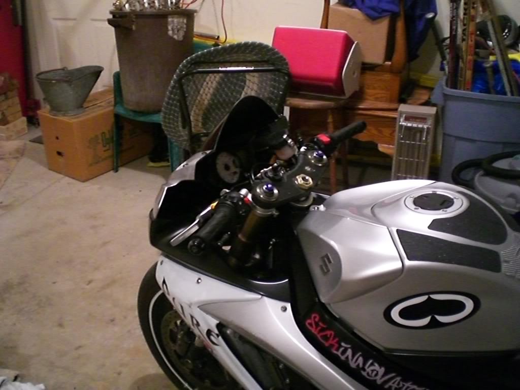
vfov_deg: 37.7
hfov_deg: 49.0
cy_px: 195
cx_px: 260
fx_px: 571
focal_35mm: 38
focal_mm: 6.3
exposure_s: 1/15
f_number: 3.1
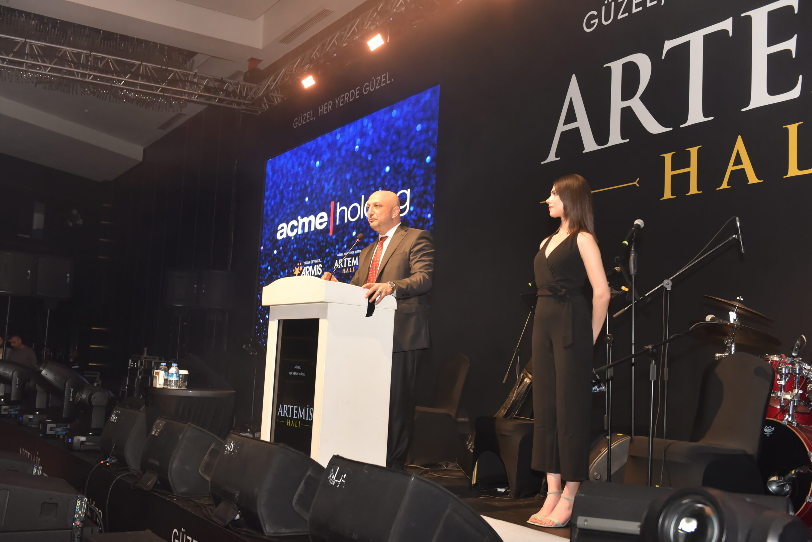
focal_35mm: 38
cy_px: 271
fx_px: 857
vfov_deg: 35.1
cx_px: 406
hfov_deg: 50.7
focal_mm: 38
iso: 1600
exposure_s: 1/200
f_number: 3.2
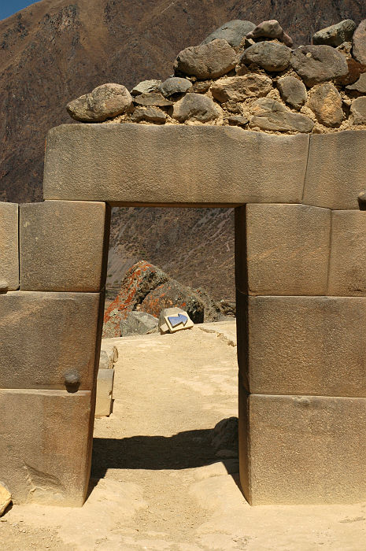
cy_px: 276
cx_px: 183
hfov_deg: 23.7
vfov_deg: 35.1
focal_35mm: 57
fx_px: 871
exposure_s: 1/500
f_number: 11
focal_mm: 38
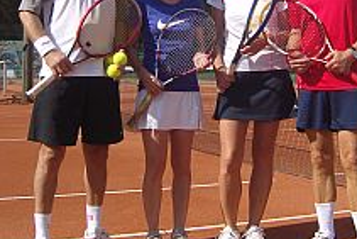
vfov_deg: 19.9
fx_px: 665
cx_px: 201
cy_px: 20
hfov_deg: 30.0
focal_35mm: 67
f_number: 7
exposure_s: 1/320
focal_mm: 7.3
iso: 100
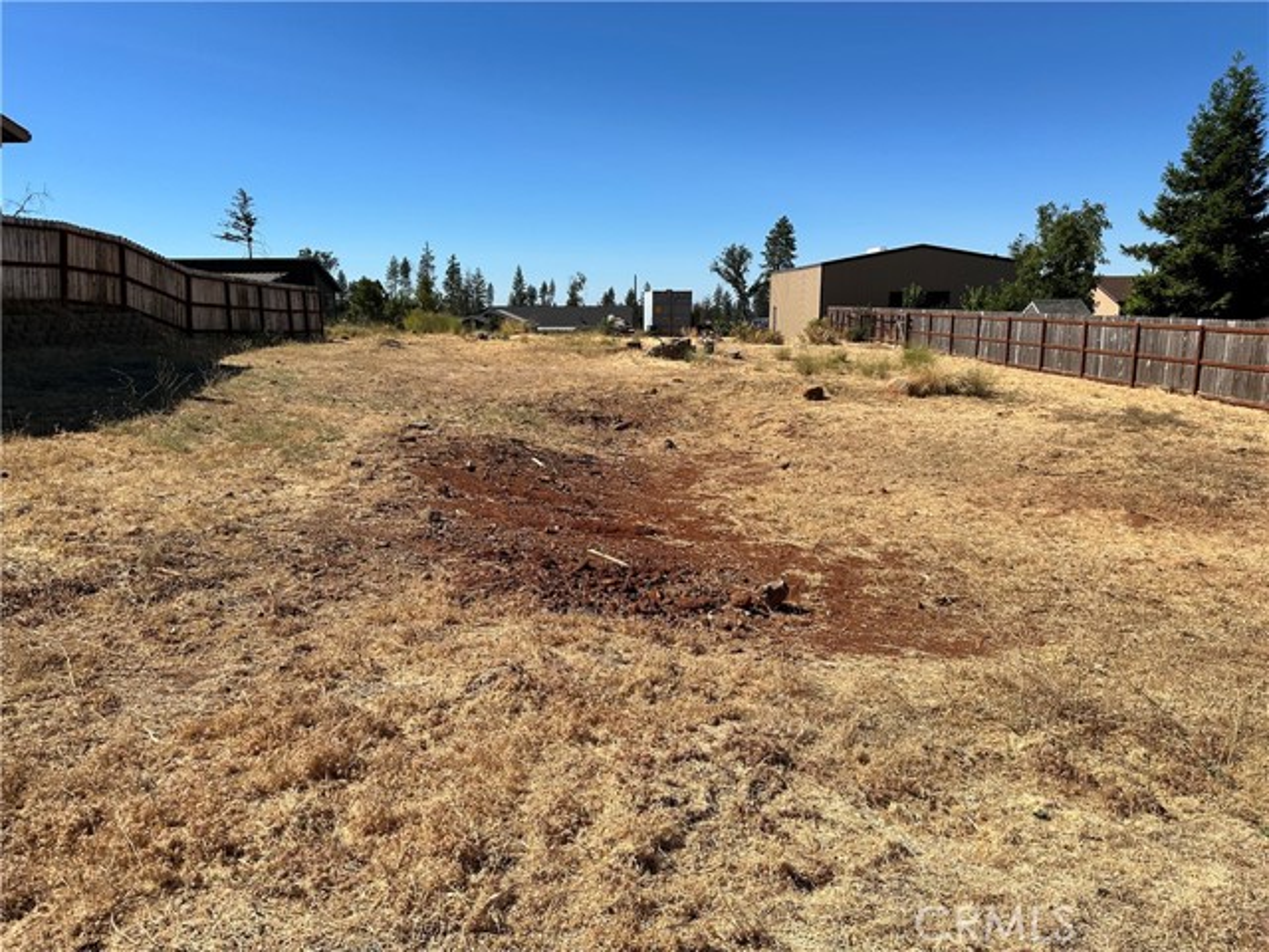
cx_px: 634
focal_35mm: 24
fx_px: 880
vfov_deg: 56.8
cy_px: 476
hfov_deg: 71.6
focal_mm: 6.86
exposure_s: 1/6623
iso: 80
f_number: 1.78
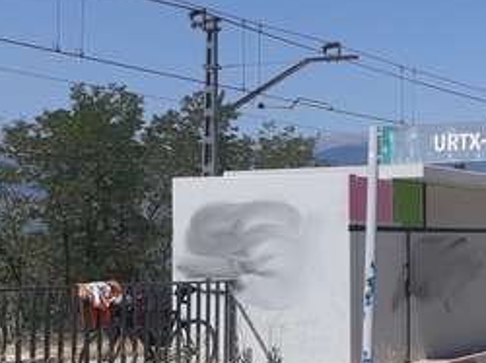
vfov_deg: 18.4
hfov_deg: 21.5
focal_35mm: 80
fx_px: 1122
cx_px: 673
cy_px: 235
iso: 40
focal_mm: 3.92
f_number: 1.7
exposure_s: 1/2506
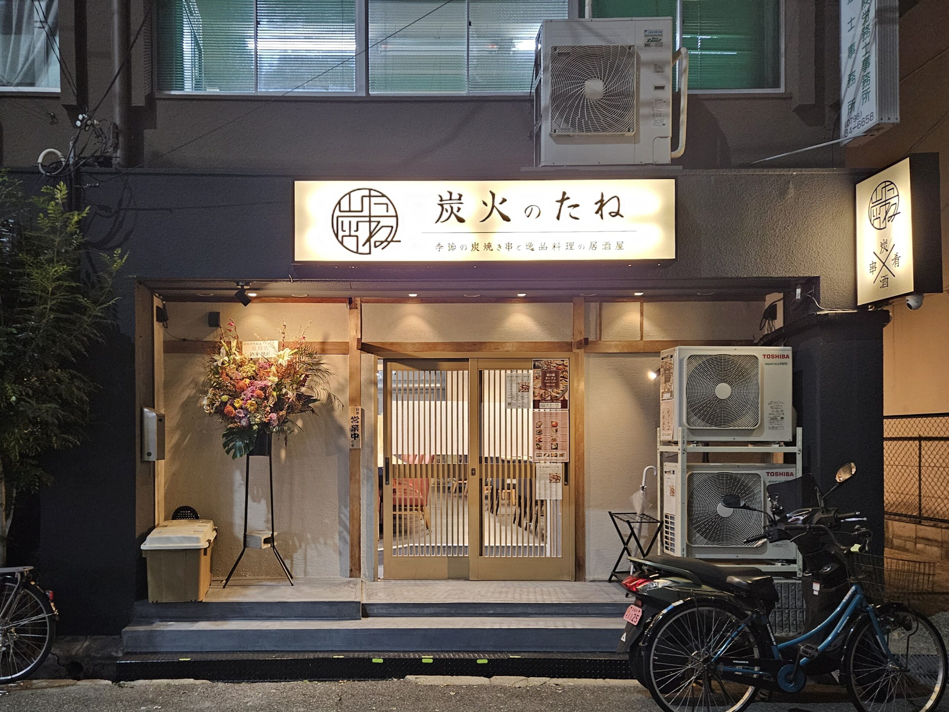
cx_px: 474
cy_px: 356
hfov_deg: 73.9
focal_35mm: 23
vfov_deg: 58.9
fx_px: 631
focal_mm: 5.4
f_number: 1.8
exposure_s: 1/60.2
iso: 640
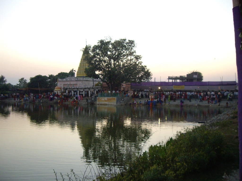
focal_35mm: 38
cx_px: 121
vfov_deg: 37.7
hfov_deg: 49.0
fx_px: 266
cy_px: 90
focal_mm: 6.2
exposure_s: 1/80
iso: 200
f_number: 2.7
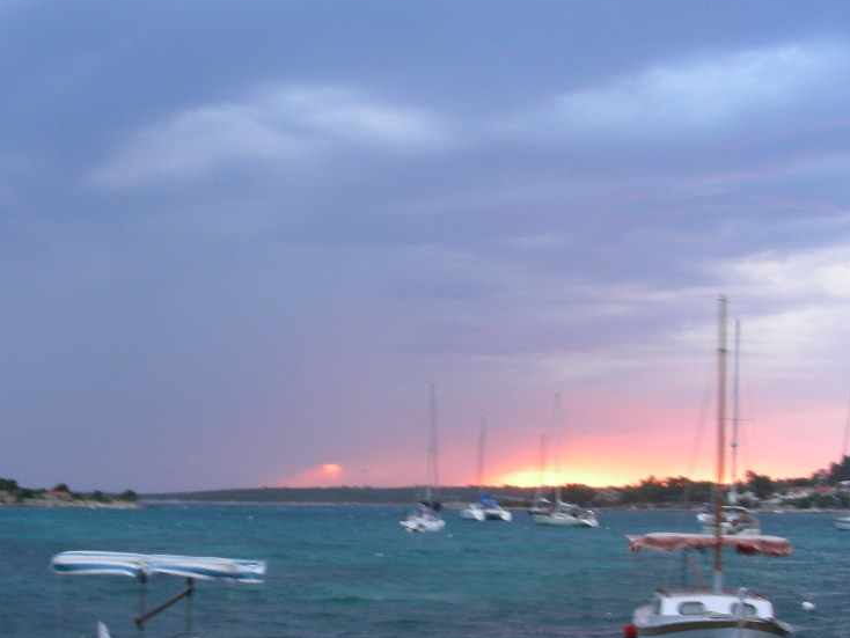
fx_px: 1302
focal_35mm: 53
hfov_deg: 36.1
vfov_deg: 27.4
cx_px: 388
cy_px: 427
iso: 50
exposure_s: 1/4.2
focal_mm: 6.3
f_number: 3.5
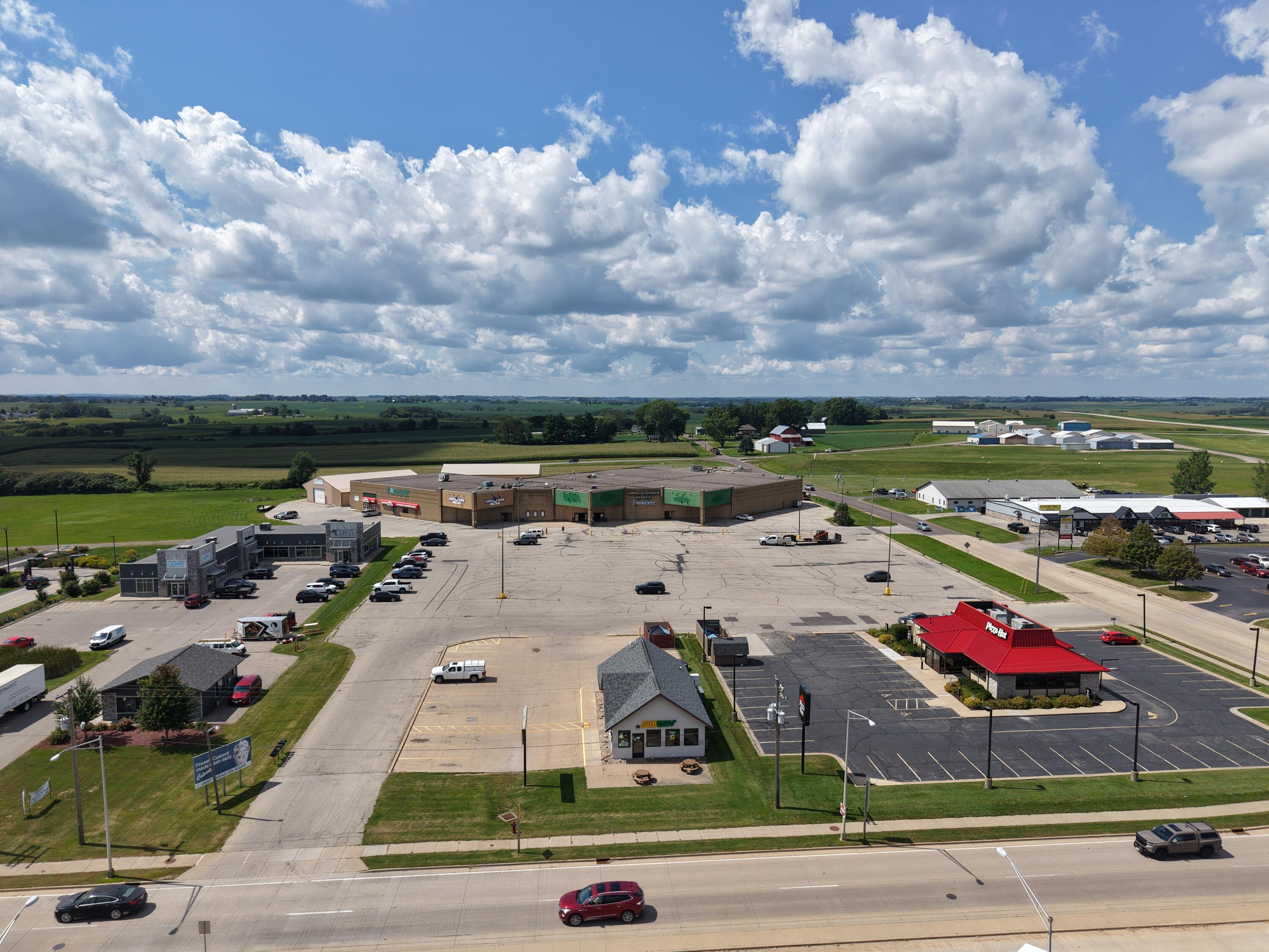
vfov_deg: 56.8
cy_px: 476
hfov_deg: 71.6
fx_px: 880
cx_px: 634
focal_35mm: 24
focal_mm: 8.67
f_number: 1.8
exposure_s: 1/5000
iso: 120
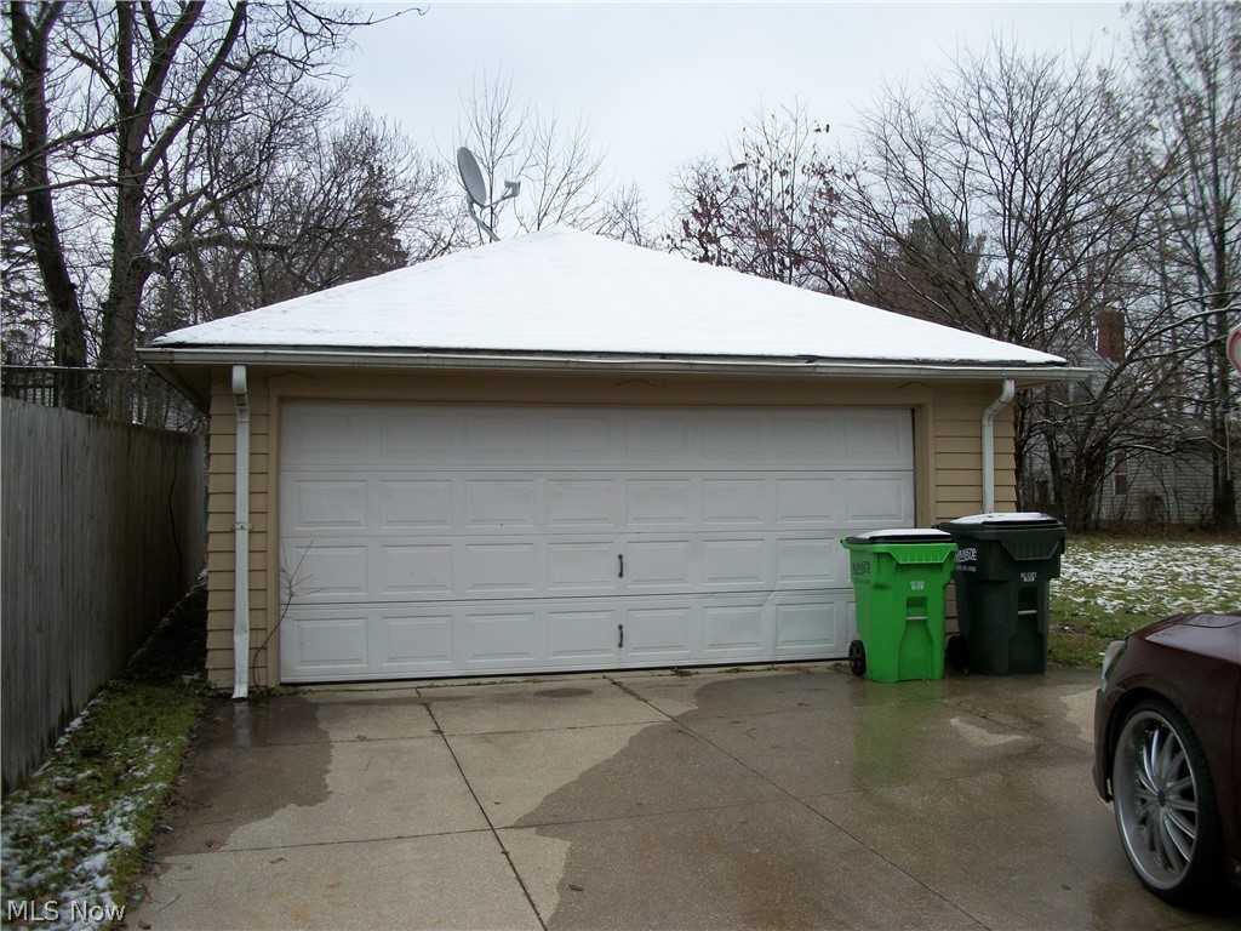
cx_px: 620
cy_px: 466
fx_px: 1147
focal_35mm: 32
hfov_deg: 56.8
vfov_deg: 44.2
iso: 80
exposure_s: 1/160
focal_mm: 5.7
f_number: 2.9
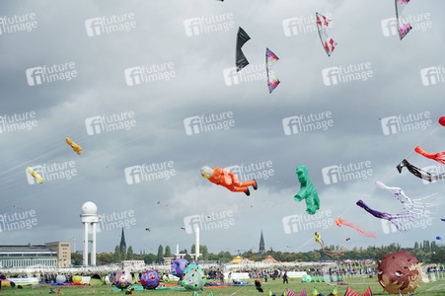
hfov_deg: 24.2
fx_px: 1038
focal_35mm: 84
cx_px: 222
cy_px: 148
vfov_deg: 16.2
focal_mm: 84
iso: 320
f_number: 8
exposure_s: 1/320
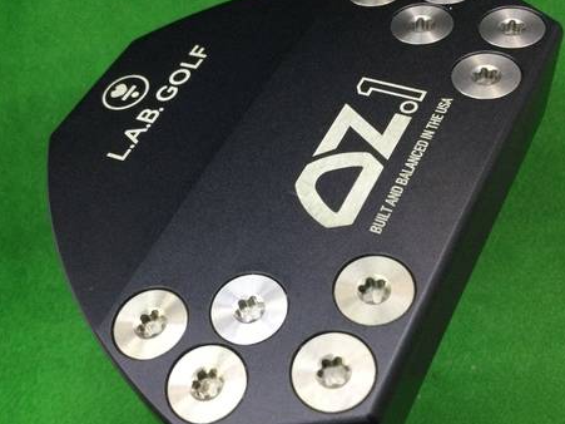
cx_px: 272
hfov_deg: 42.9
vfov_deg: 32.8
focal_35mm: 44
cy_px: 232
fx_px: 718
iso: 125
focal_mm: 3.3
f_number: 2.4
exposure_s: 1/30
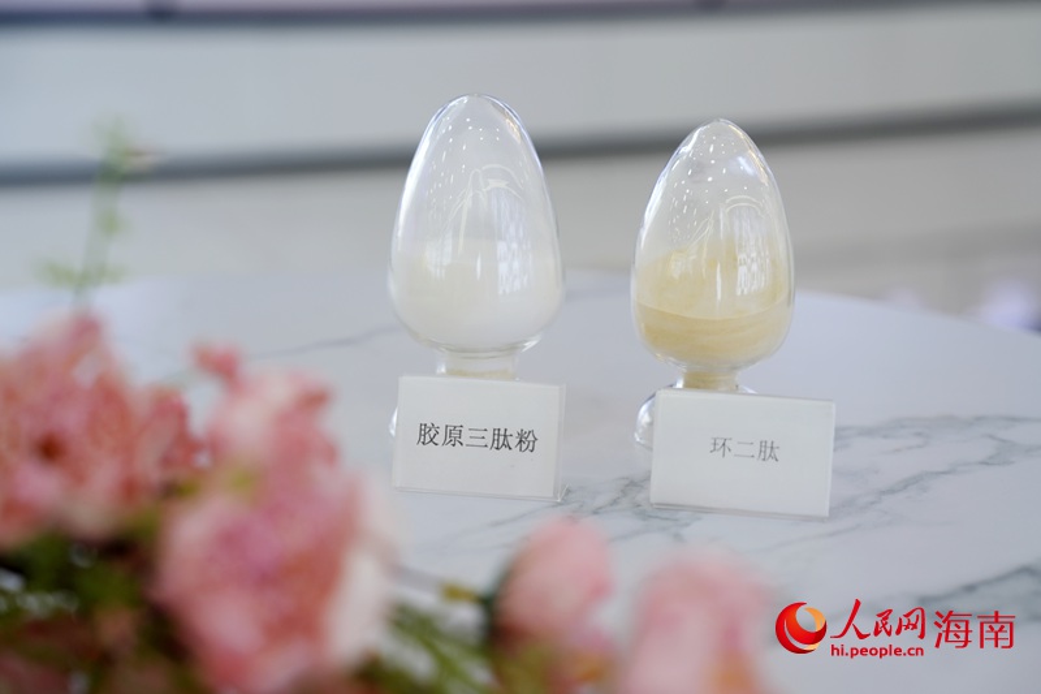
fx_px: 1648
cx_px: 520
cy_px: 347
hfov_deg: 35.1
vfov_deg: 23.8
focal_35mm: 57
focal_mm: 57
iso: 250
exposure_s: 1/125
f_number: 3.5
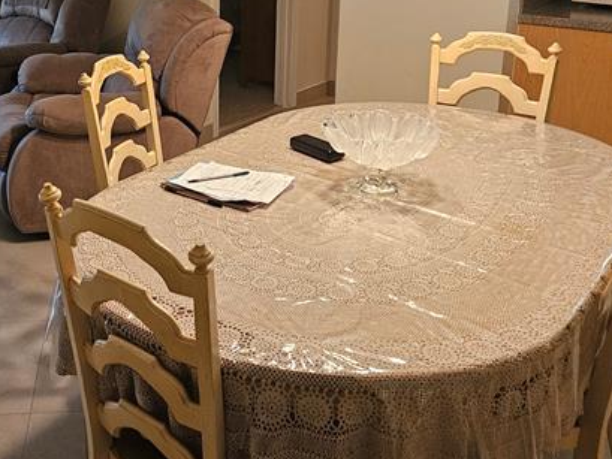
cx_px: 153
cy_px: 99
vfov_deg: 31.5
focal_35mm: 45
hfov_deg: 40.9
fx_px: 796
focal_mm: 5.4
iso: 800
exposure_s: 1/120
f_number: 1.8
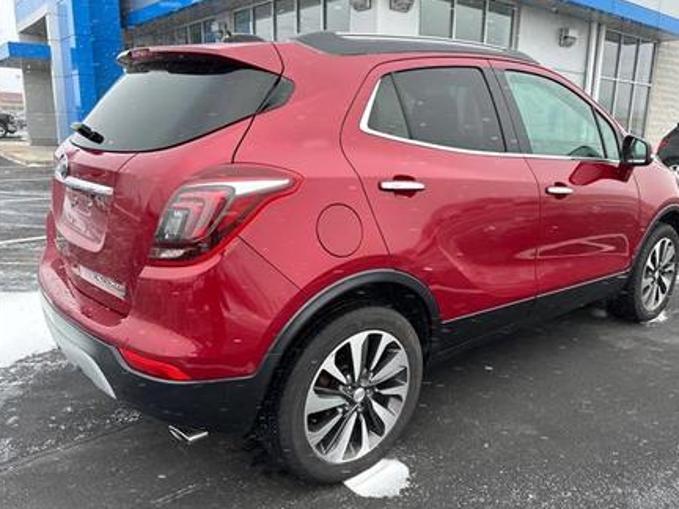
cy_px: 256
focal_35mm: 28
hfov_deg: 63.2
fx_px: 549
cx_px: 388
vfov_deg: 49.7
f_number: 1.78
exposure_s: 1/709
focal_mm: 6.86
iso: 80
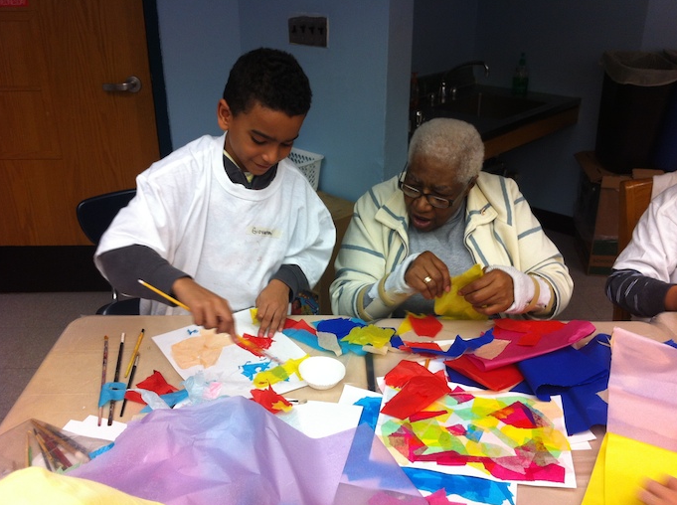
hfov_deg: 51.4
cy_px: 253
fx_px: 703
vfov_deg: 39.5
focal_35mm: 36
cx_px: 339
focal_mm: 3.85
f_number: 2.8
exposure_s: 1/30
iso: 80
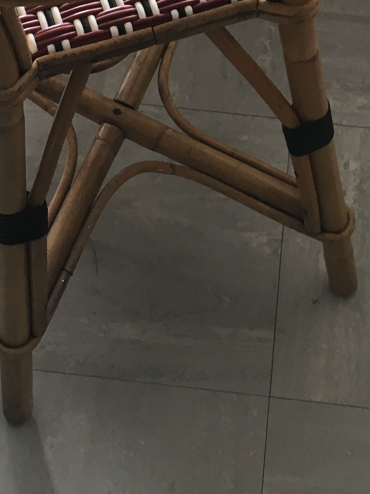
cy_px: -2
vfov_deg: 22.4
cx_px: 220
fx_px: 1197
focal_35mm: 84
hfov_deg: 17.6
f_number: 2.2
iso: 32
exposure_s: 1/33
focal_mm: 4.15
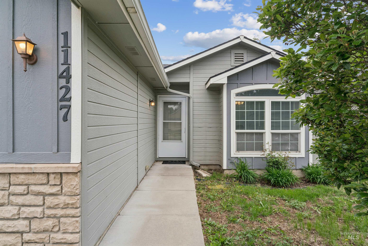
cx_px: 184
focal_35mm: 20
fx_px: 210
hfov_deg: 82.6
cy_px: 123
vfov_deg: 60.7
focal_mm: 20.5
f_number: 13
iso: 400
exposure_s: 1/100
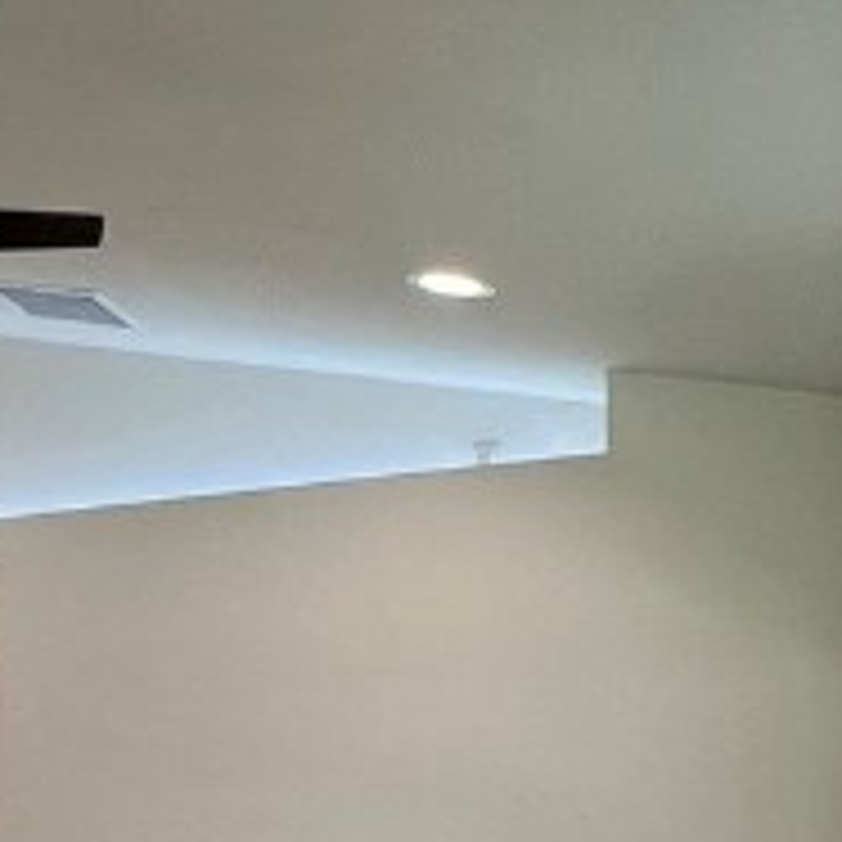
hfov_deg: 25.7
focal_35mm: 63
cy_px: 892
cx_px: -32
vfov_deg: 25.6
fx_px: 1734
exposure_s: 1/120
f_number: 1.8
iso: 80
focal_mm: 1.57
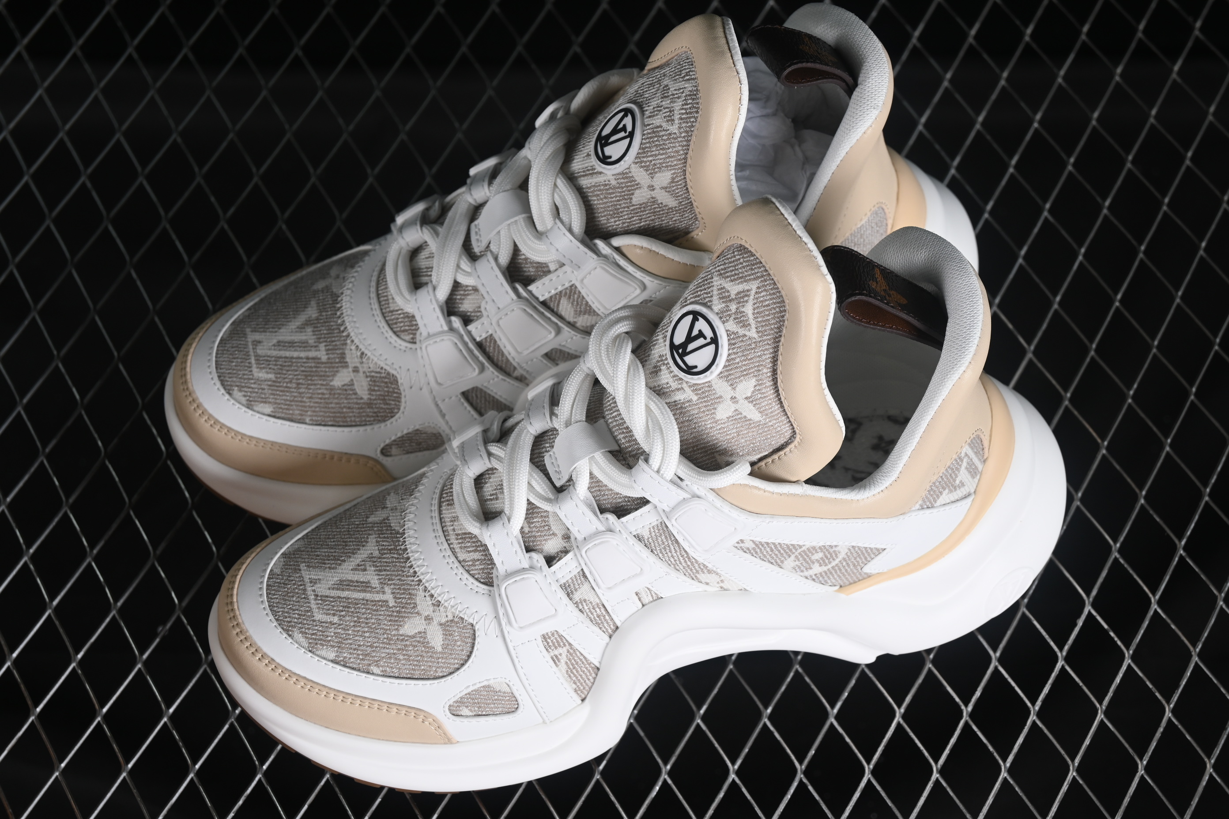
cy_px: 410
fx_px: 2560
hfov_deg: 27.0
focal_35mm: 75
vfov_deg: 18.2
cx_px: 614
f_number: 7.1
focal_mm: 50
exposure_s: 1/80
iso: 160
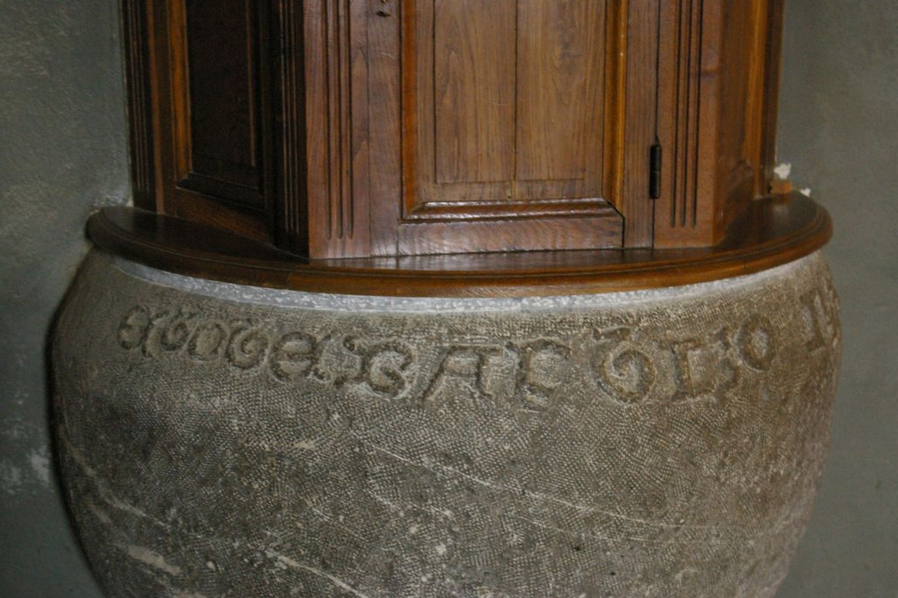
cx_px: 451
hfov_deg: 30.7
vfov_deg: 20.8
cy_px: 297
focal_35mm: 66
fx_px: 1634
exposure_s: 1/6
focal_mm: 43
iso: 1600
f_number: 4.5
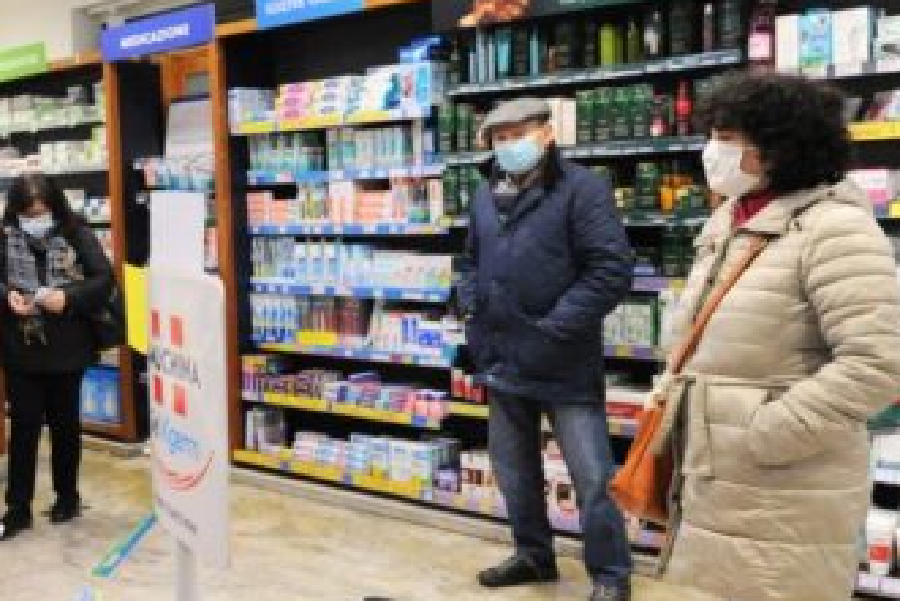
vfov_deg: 31.9
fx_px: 1050
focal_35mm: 42
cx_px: -14
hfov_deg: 40.3
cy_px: 258
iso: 4000
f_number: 6.3
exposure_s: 1/250
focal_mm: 20
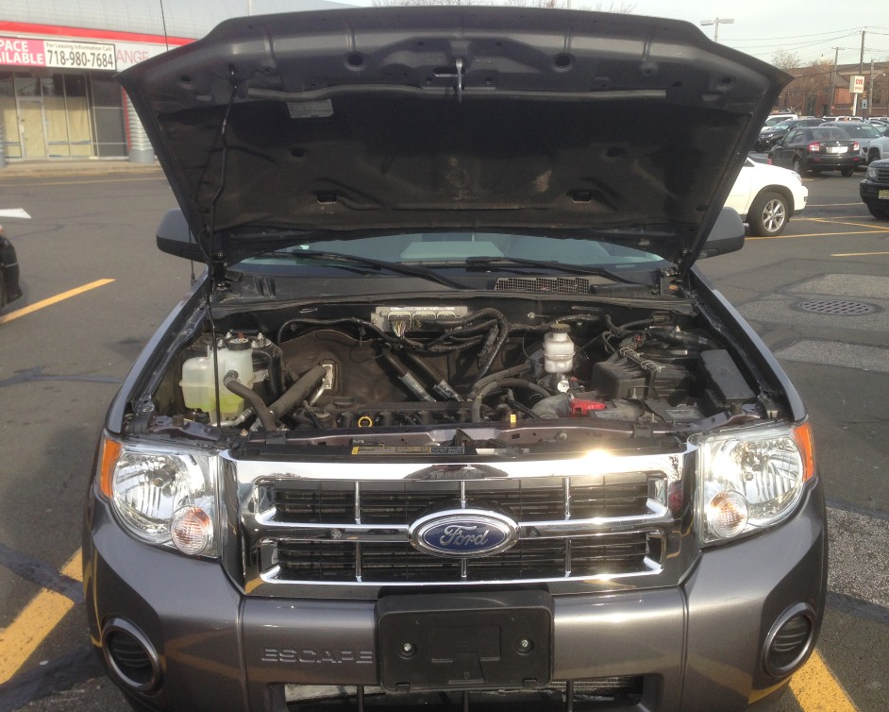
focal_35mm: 35
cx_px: 469
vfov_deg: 42.2
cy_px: 351
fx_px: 921
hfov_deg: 51.5
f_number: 2.4
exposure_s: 1/417
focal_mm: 4.13
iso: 50
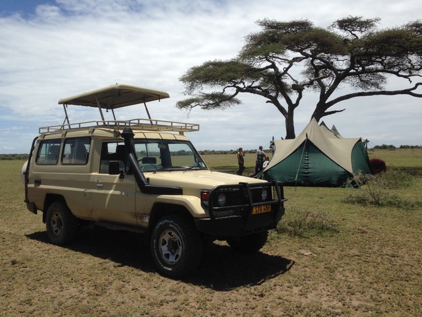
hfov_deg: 54.0
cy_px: 161
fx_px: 414
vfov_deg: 41.8
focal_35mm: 34
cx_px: 212
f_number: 2.4
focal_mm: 4.12
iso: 50
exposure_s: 1/2710
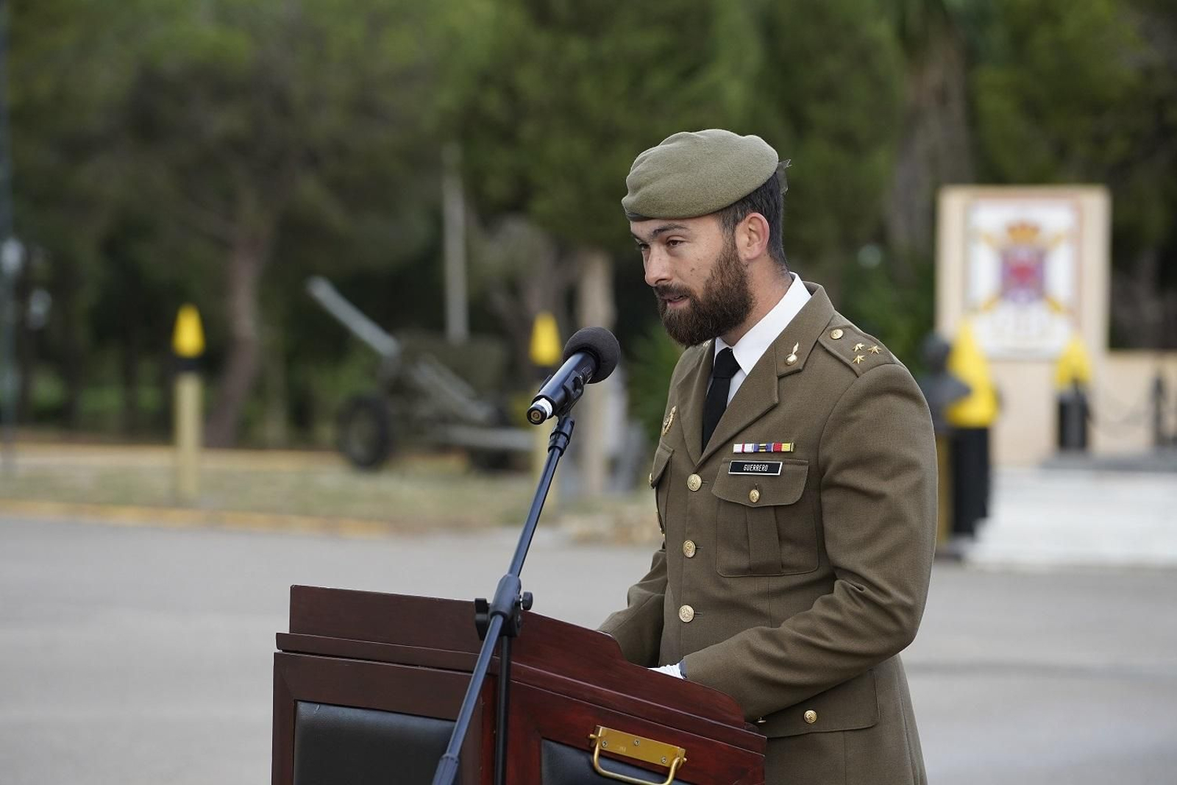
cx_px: 588
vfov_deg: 8.0
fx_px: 5624
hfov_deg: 11.9
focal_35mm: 172
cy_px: 392
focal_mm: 172
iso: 1250
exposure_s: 1/800
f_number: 5
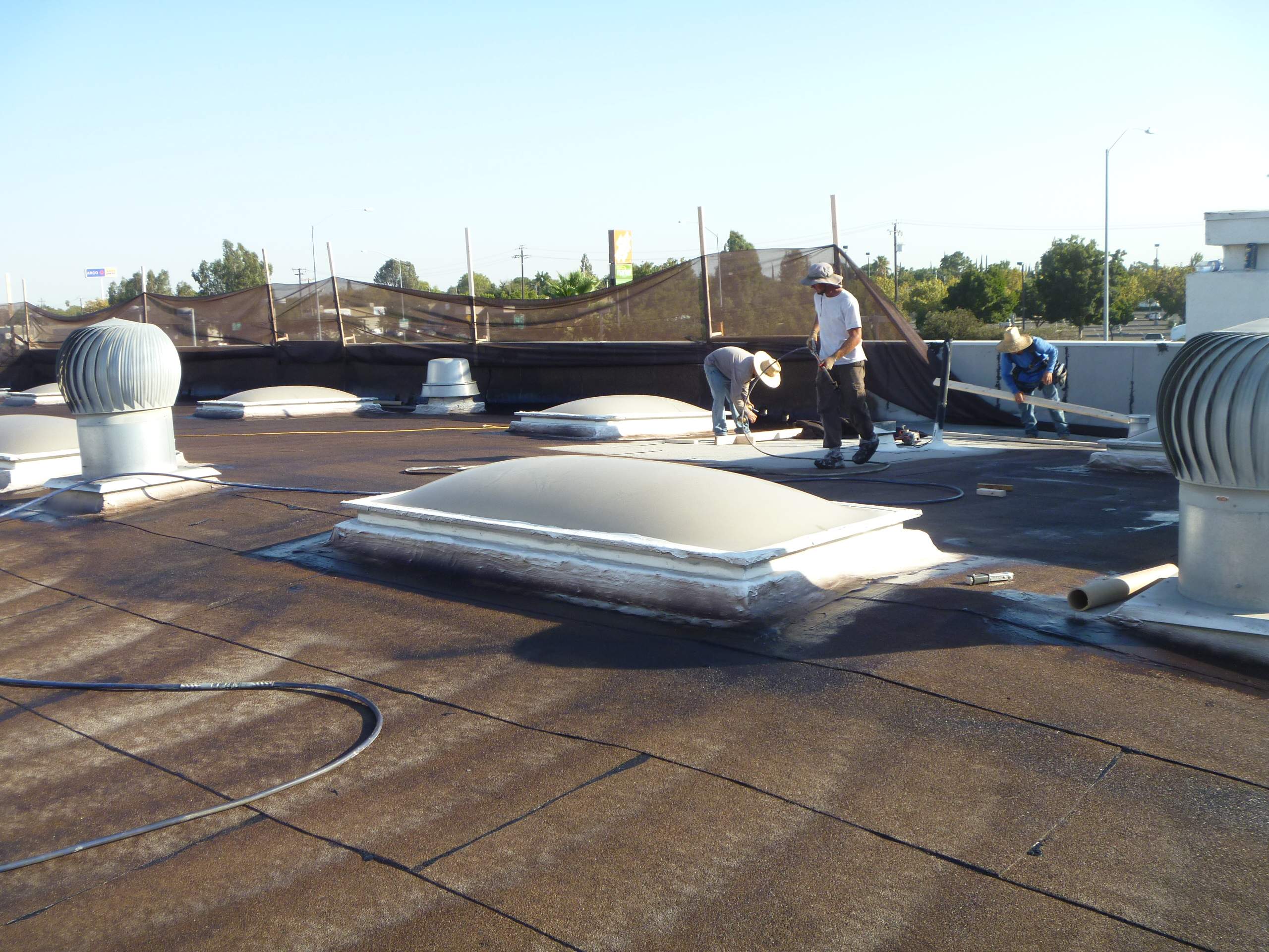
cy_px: 476
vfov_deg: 40.7
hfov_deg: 52.6
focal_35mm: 35
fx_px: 1283
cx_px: 634
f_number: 3.5
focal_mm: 6.3
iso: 80
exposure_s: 1/250
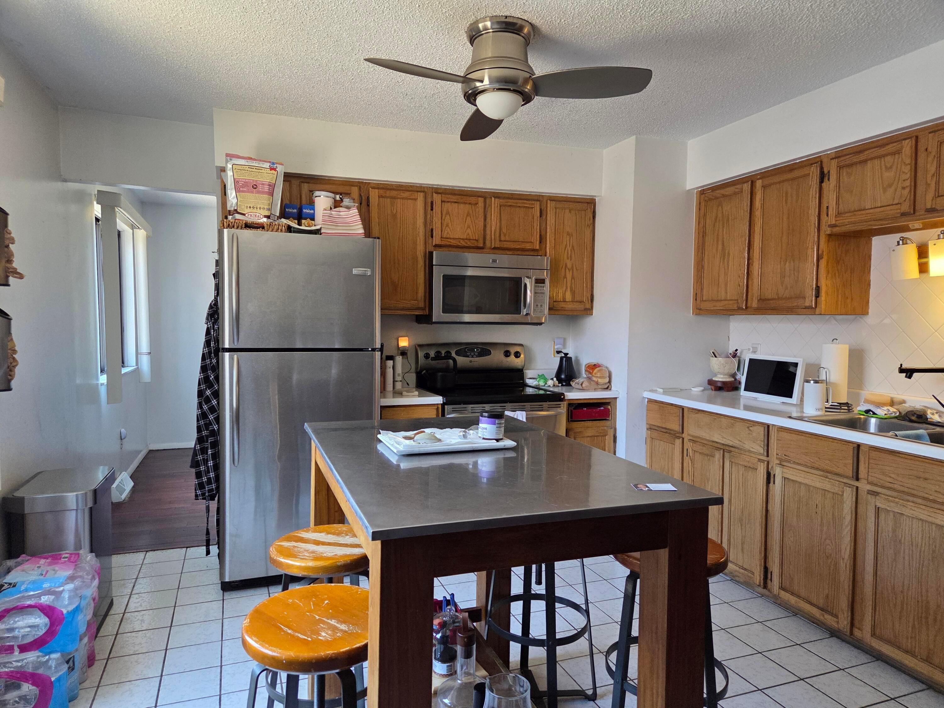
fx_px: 627
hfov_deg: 73.9
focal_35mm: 23
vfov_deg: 58.9
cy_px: 354
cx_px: 472
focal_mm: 5.4
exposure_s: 1/120
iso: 200
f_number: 1.8
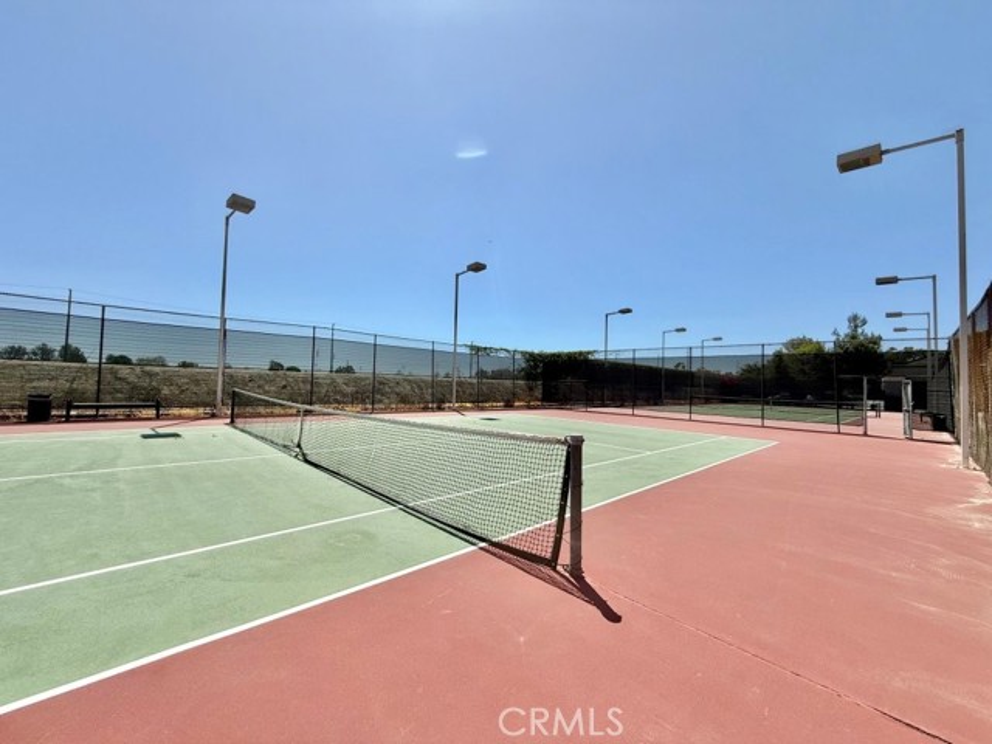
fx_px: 401
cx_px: 496
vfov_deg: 85.7
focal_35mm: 14
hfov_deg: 102.1
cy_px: 372
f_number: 2.2
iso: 50
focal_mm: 2.22
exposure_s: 1/3460
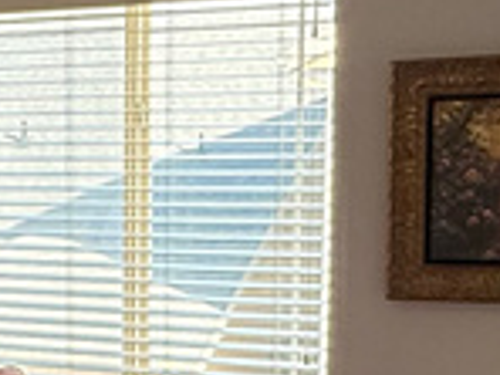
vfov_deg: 15.0
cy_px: 361
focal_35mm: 97
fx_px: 1401
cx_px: -54
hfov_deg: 19.4
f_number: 2.2
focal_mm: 2.22
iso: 160
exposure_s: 1/120
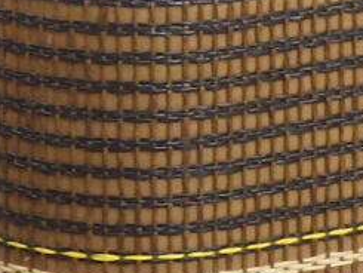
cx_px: 231
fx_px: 4186
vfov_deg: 3.7
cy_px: -86
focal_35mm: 399
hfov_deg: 5.0
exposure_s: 1/10
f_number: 4.4
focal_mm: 9.1
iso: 125
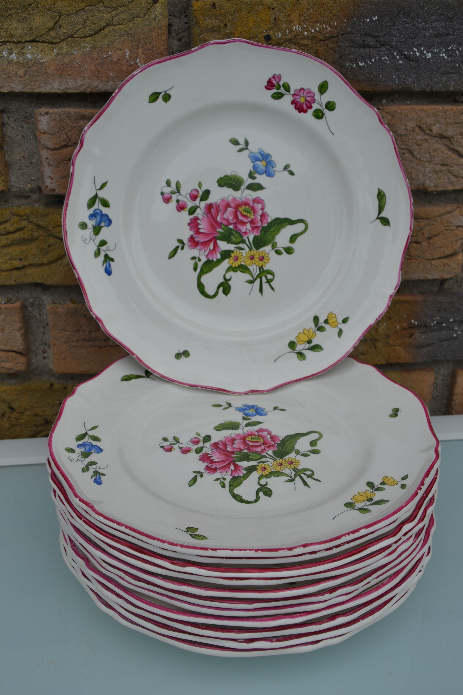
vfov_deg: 43.6
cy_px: 348
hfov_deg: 29.9
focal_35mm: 45
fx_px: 868
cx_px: 232
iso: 100
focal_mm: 30
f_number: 8
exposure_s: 1/250
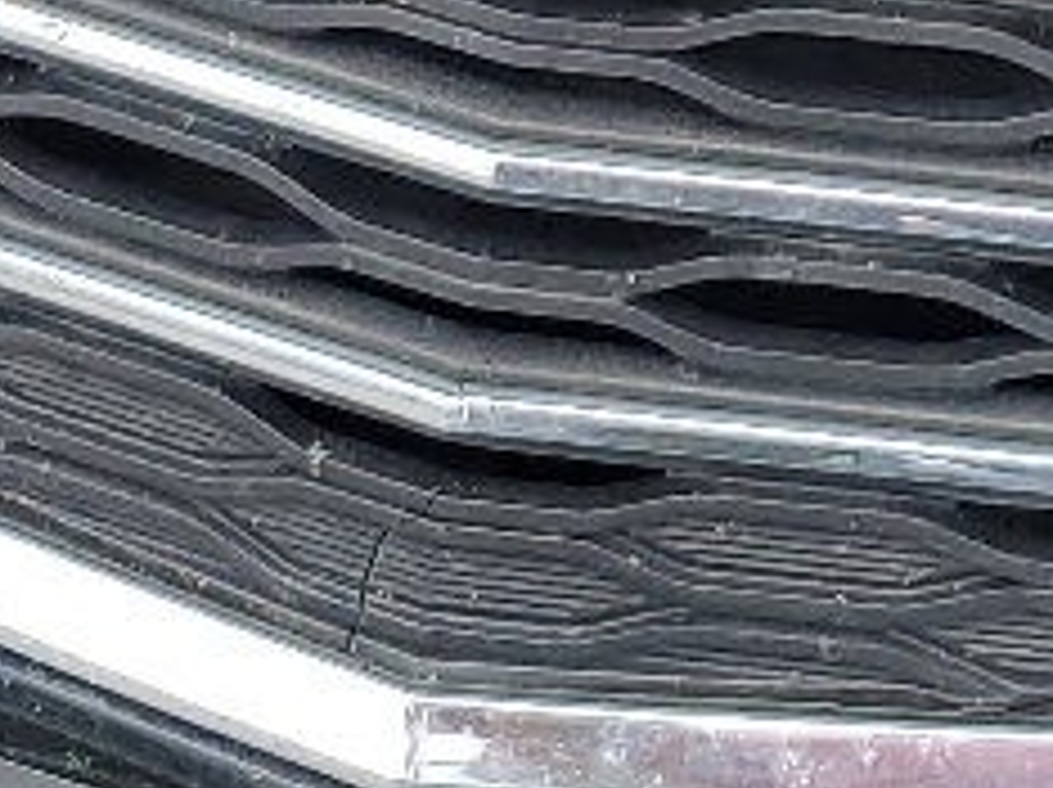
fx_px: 5409
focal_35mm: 178
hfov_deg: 11.1
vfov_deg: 7.8
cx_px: 954
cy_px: -1000
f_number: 1.5
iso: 50
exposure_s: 1/909
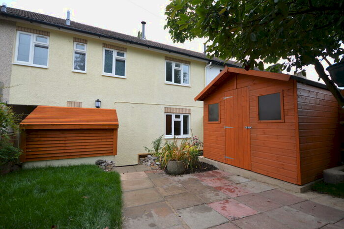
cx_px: 172
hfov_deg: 100.4
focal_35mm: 15
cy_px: 114
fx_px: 143
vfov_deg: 77.3
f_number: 5.6
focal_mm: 10
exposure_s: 1/125
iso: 125
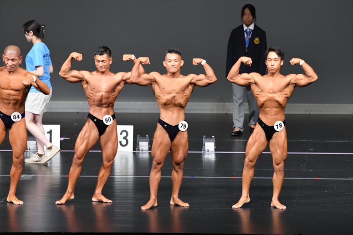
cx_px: 176
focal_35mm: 270
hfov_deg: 7.6
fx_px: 2646
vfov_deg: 5.1
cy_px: 118
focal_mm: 180
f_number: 5.6
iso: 5000
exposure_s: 1/400
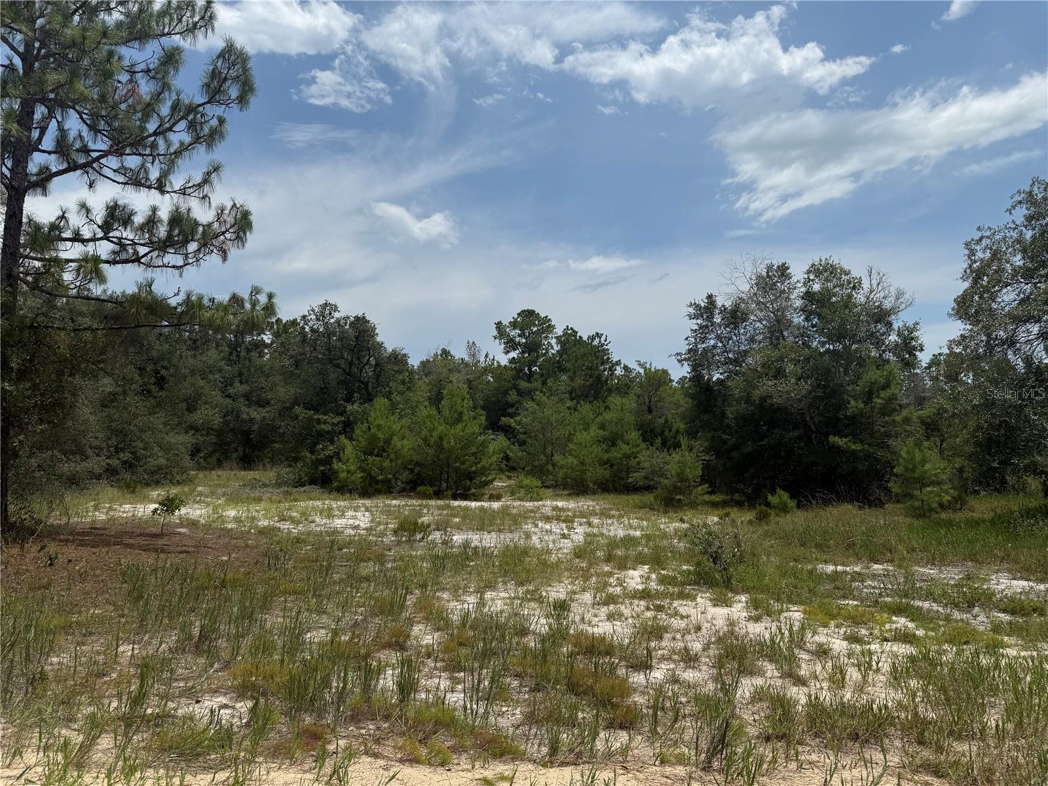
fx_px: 727
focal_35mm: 24
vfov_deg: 56.8
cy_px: 393
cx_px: 524
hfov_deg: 71.6
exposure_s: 1/9091
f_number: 1.78
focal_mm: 6.76
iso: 80
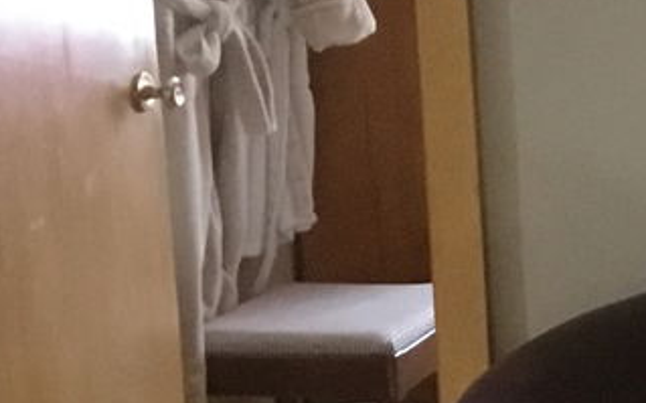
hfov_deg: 11.6
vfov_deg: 7.9
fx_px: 2903
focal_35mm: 165
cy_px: 277
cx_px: 1245
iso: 200
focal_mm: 3.3
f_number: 2.4
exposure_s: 1/20
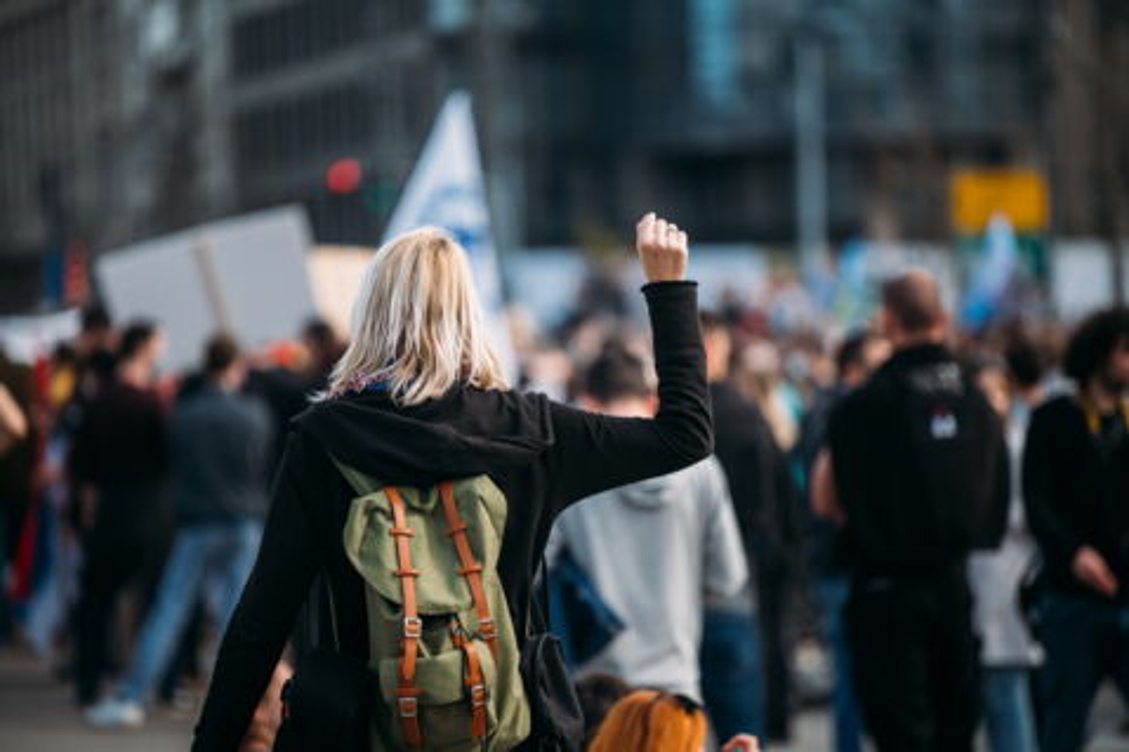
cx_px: 564
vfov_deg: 6.9
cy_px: 376
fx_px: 6270
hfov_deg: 10.3
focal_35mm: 200
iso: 100
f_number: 2.8
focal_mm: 200
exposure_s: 1/1250
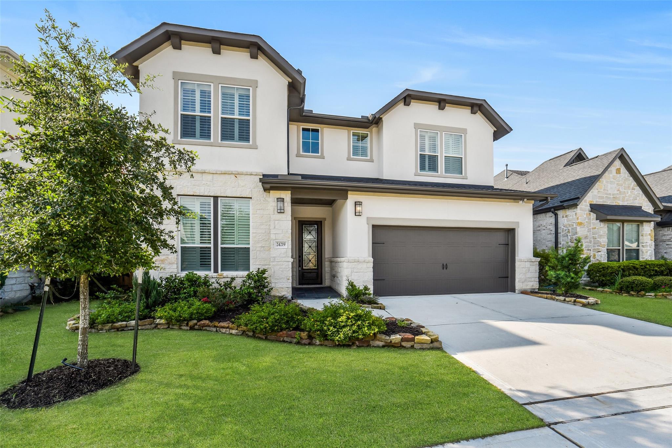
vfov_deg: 81.3
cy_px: 224
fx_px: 261
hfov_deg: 104.2
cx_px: 336
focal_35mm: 14
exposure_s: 1/500
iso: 500
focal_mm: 14
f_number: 11
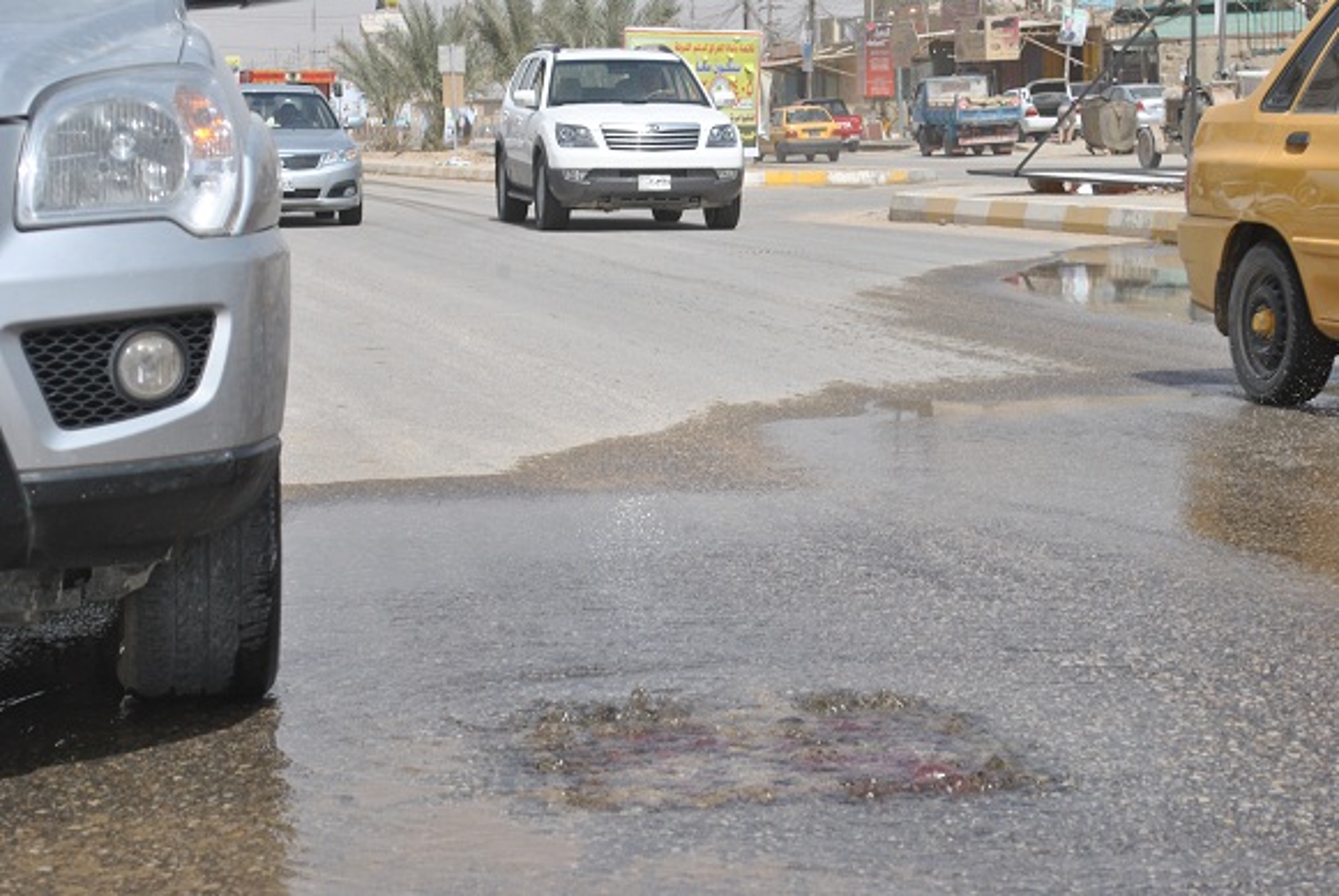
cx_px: 670
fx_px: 3072
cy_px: 448
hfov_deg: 24.6
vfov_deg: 16.6
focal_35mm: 82
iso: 100
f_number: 9
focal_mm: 55
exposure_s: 1/320
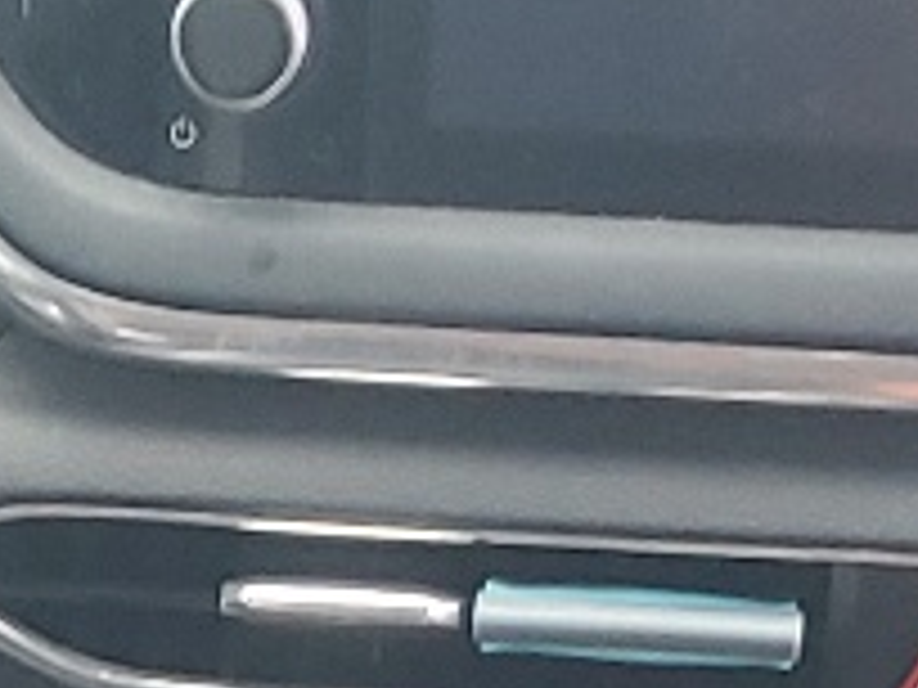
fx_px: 5410
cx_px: -130
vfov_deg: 6.6
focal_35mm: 204
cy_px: 2145
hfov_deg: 9.6
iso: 64
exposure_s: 1/120
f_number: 1.5
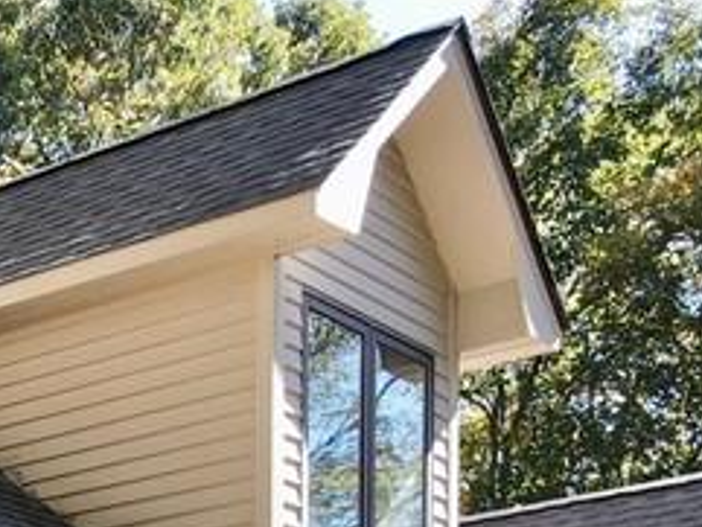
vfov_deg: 12.5
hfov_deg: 17.0
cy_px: 1098
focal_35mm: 102
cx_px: -425
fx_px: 2070
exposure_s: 1/120
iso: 100
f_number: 2.8
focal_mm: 4.5
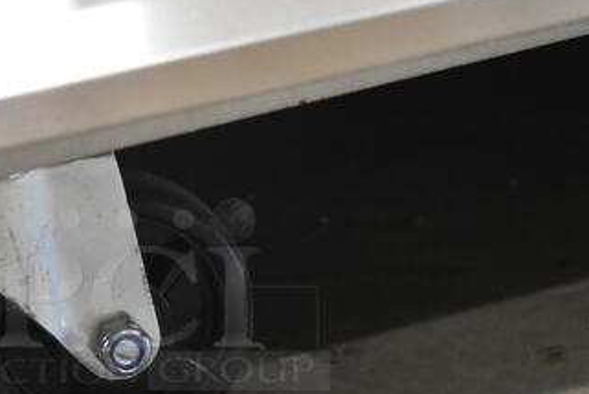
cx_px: 127
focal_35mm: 114
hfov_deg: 17.8
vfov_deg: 12.0
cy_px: 293
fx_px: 1868
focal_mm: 40
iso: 4000
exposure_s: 1/60
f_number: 5
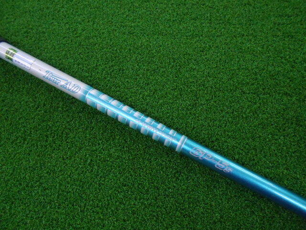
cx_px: 153
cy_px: 115
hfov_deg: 67.3
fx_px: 230
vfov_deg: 53.1
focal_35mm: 26
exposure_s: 1/160
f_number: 3.2
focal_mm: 4.6
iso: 800
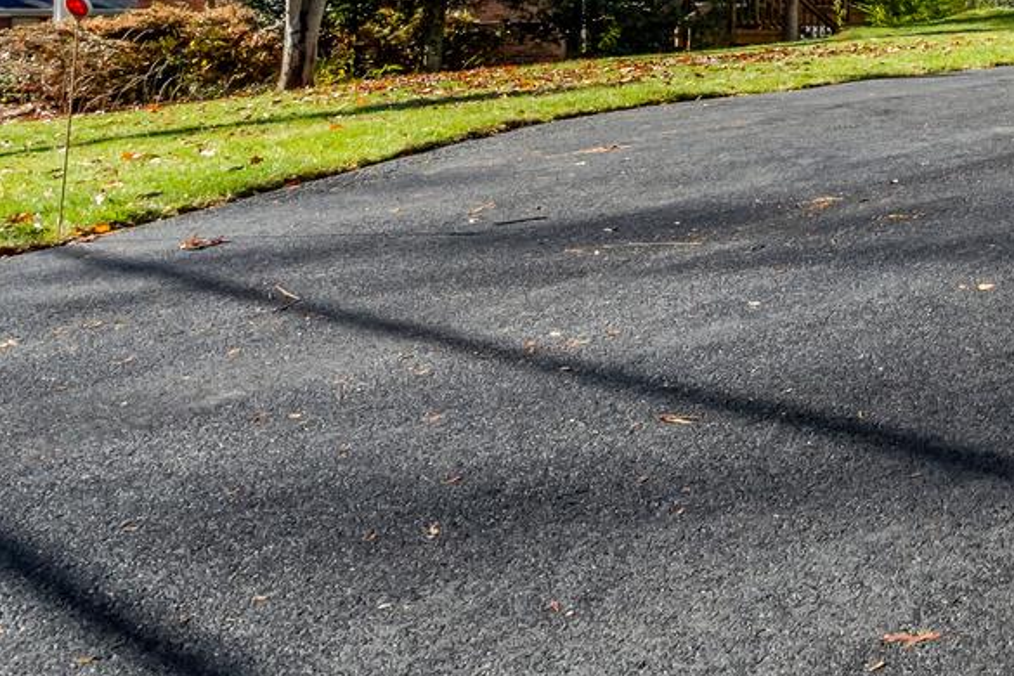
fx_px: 1577
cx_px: 1522
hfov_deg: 26.1
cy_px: -273
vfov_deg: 21.2
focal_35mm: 56
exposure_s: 1/1600
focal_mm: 16
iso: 1250
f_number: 8
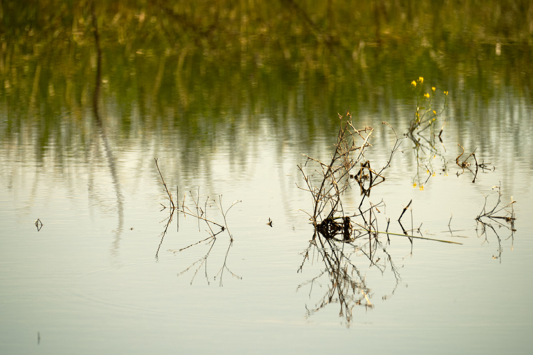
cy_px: 178
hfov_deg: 3.4
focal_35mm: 600
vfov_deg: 2.3
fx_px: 8881
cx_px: 266
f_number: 9
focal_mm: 600
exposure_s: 1/800
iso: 400
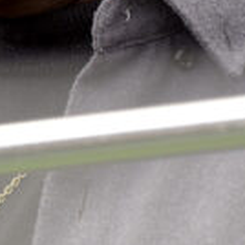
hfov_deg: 2.2
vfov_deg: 2.2
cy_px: -206
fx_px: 6334
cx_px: -240
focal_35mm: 791
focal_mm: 122
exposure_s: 1/1250
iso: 400
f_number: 4
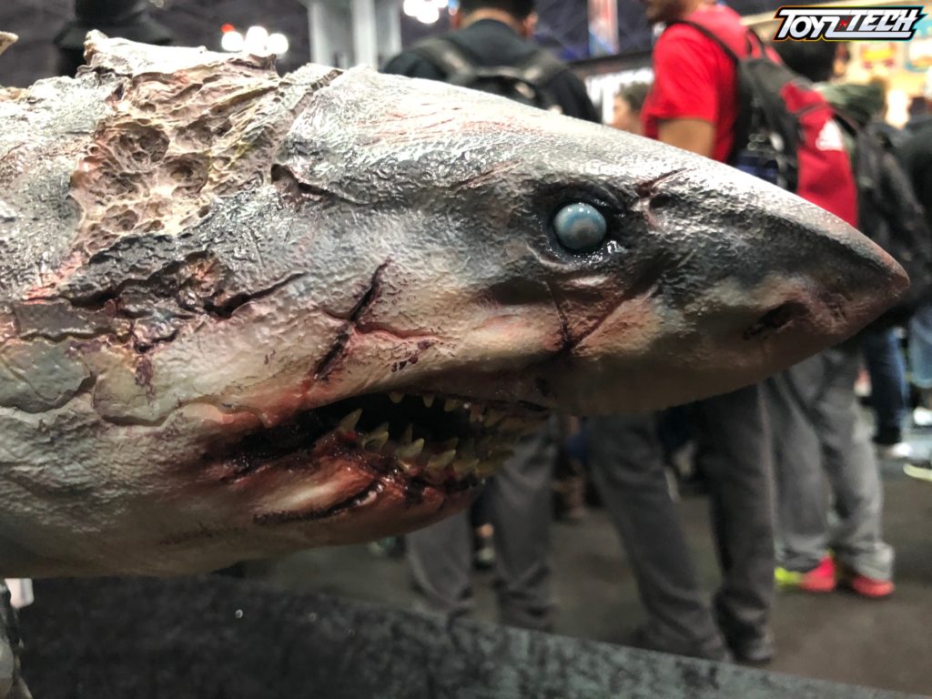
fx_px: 754
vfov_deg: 49.7
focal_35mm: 28
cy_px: 350
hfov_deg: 63.4
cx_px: 466
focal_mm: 4
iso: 80
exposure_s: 1/7
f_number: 1.8
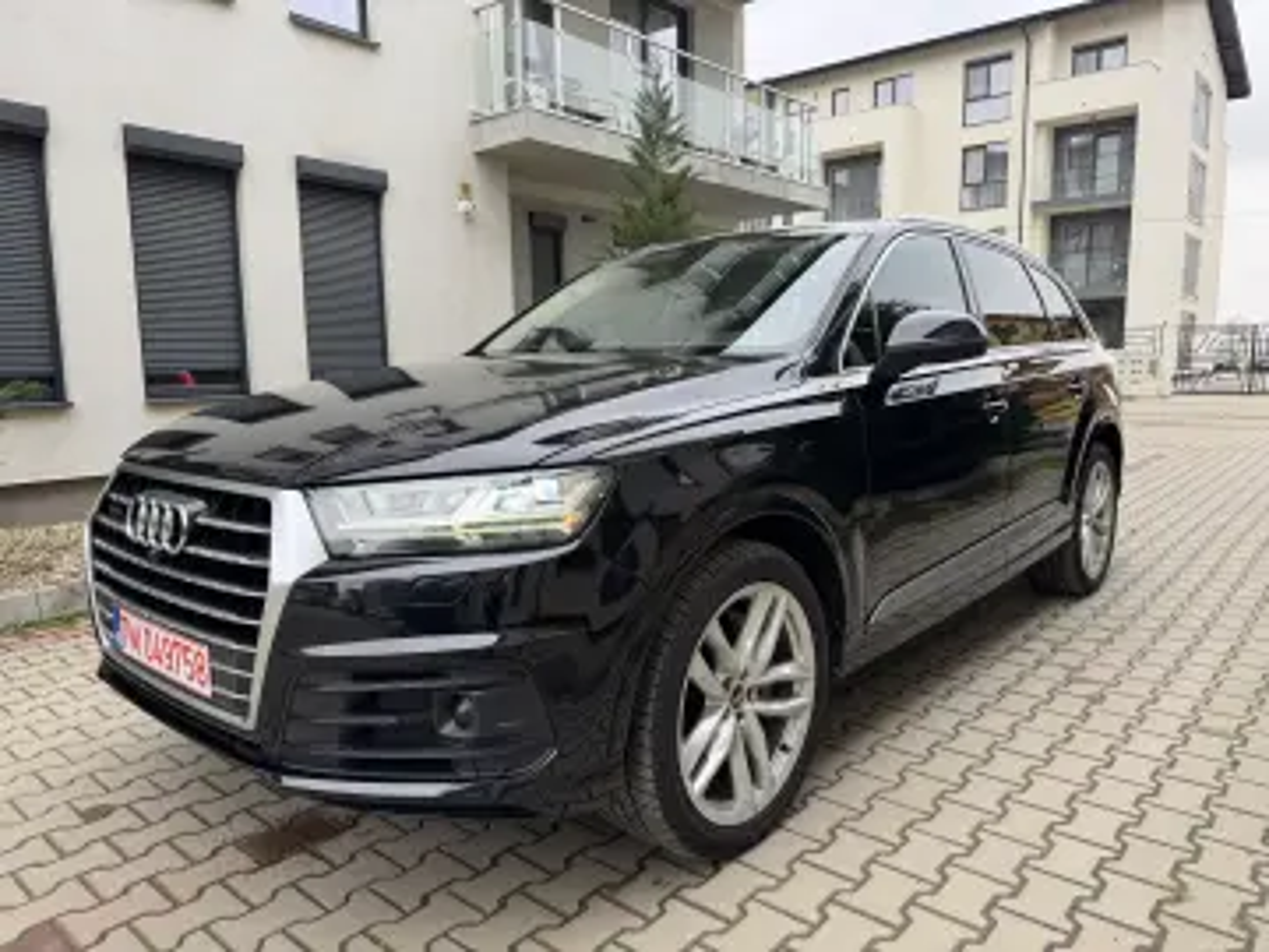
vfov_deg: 56.8
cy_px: 476
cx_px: 634
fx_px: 880
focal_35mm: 24
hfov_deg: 71.6
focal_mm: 6.76
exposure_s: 1/95
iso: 64
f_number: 1.78
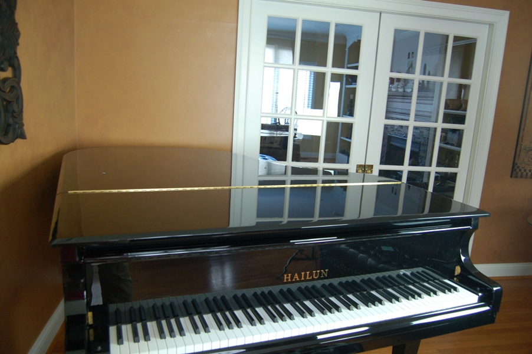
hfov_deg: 67.4
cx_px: 266
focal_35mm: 27
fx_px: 399
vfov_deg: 47.9
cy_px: 177
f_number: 3.5
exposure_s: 1/25
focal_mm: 18
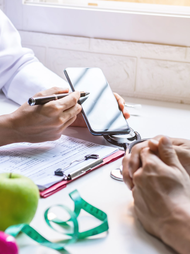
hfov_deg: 16.1
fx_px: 666
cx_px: 26
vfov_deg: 21.5
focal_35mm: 91
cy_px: 133
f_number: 2.8
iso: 200
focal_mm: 35
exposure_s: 1/60
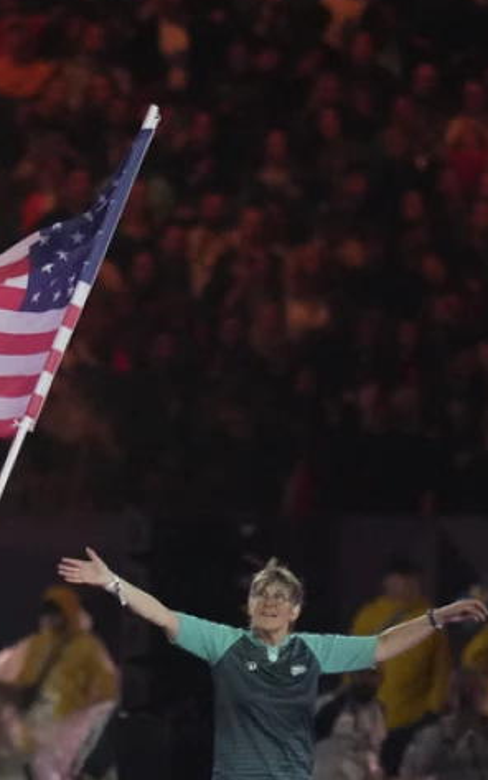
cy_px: 463
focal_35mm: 1550
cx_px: 119
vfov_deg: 1.4
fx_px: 32953
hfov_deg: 0.8
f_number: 2.8
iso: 8000
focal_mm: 400
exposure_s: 1/1000
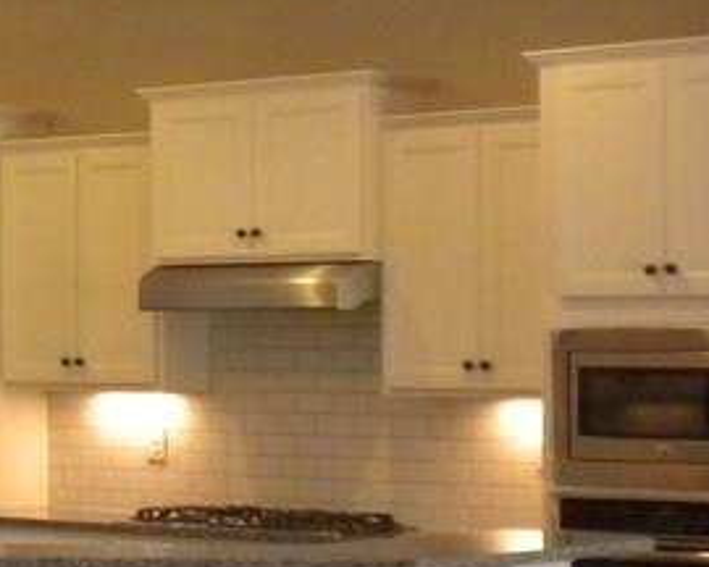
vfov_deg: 11.3
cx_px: -215
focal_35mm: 137
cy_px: 268
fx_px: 2875
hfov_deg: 13.5
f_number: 3.5
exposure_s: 1/40.5
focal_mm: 6.6
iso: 400
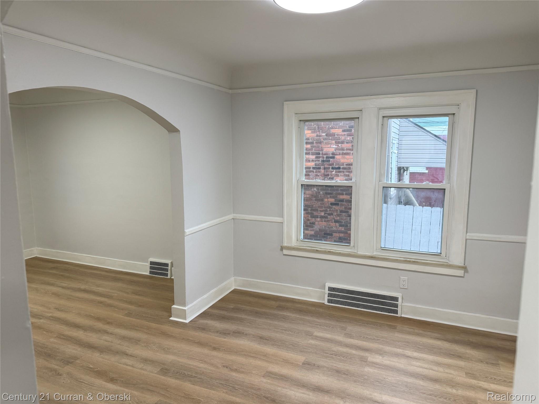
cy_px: 202
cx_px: 270
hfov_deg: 71.6
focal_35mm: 24
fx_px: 374
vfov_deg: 56.8
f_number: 1.78
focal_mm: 6.76
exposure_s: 1/120
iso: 160
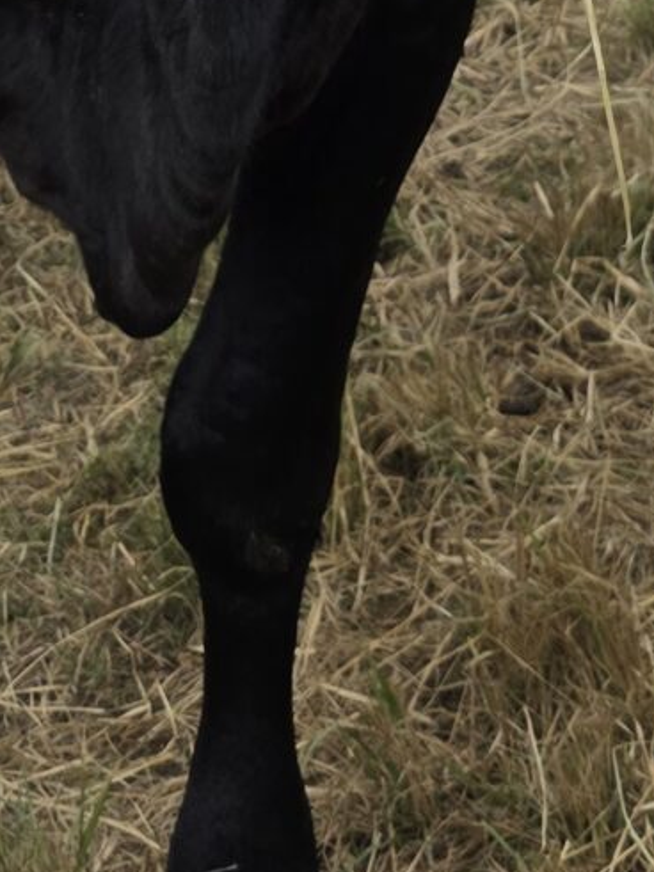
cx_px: 482
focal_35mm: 120
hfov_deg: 12.3
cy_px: -707
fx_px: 3024
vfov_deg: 14.4
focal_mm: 6.3
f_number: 1.7
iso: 80
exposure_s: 1/3318
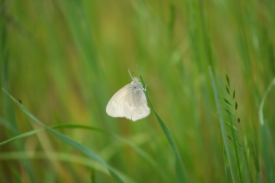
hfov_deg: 6.9
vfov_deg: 4.6
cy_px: 92
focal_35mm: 300
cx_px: 138
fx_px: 2291
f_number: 7.1
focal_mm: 300
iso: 1000
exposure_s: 1/800
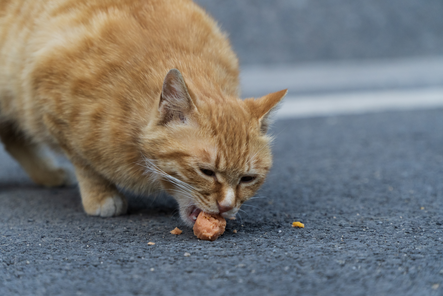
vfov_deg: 8.7
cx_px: 222
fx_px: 1938
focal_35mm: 158
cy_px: 148
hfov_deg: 13.0
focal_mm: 105
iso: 800
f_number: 4
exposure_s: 1/200
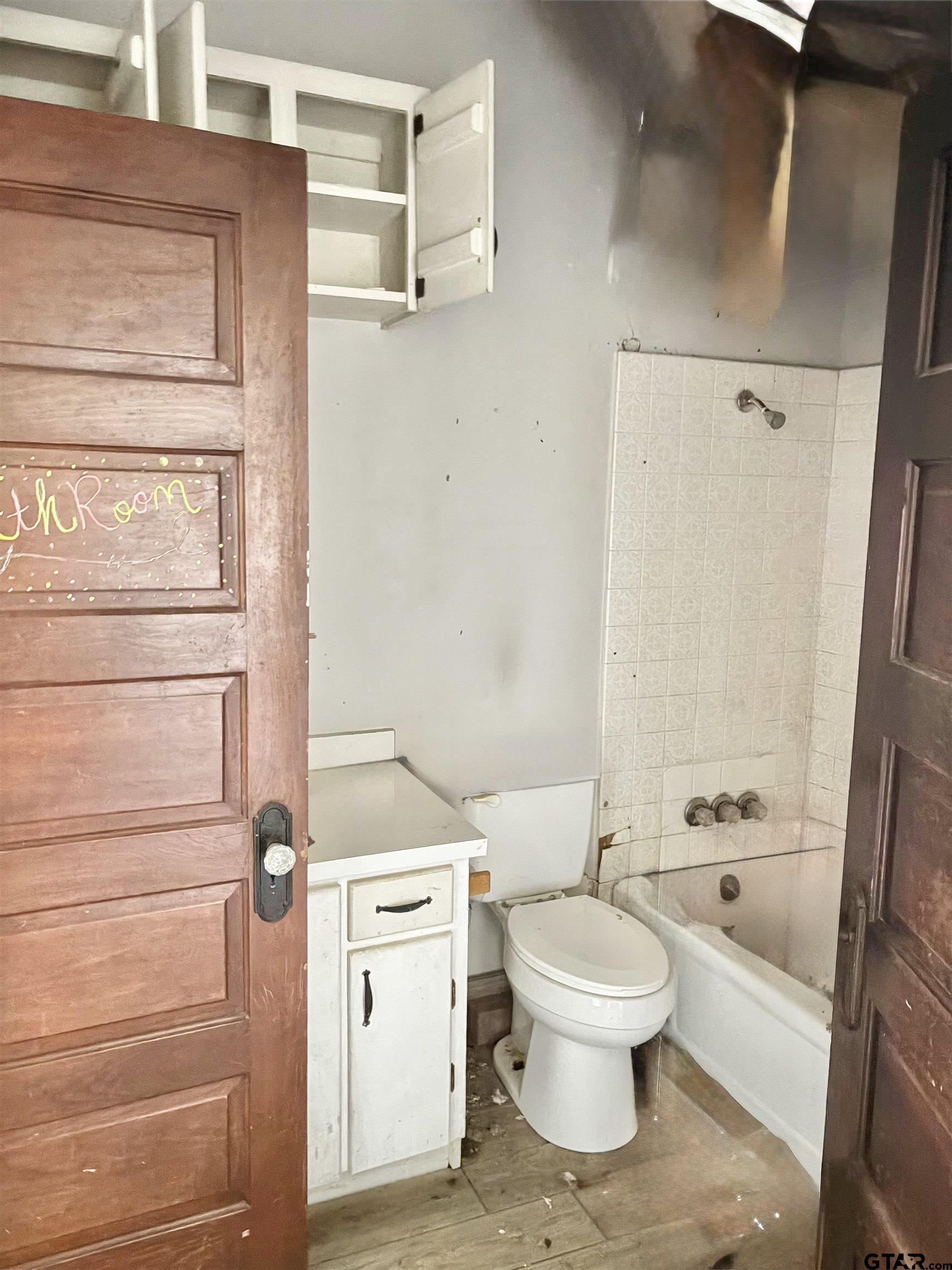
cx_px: 476
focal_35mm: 26
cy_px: 635
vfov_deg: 67.3
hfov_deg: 53.1
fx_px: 953
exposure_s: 1/9
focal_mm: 5.96
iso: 1000
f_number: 1.6
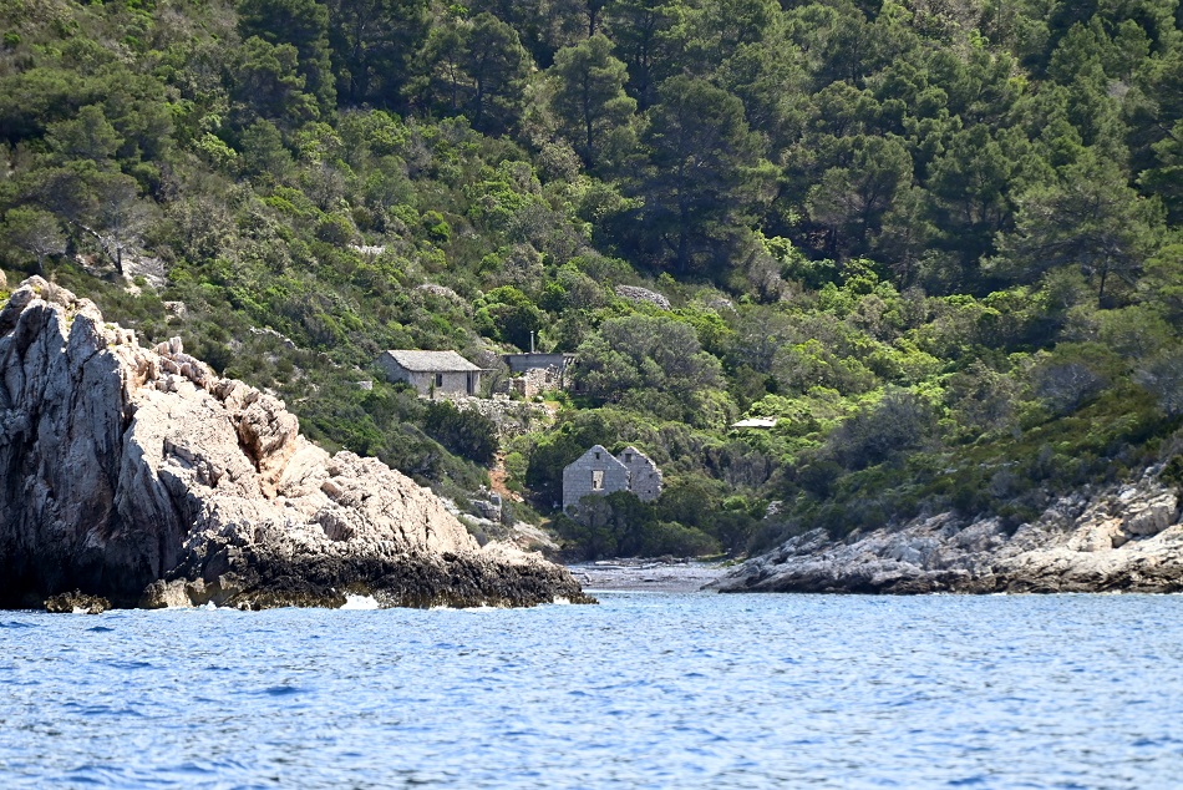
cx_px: 592
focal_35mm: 300
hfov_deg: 6.9
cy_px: 395
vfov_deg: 4.6
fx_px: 9861
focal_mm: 300
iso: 400
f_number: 5.6
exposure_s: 1/800
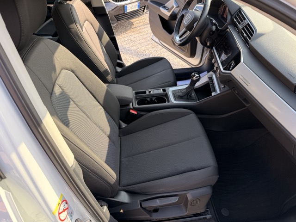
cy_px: 111
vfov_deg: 56.8
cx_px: 148
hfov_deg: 71.6
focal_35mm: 24
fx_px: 205
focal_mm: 6.76
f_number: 1.78
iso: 100
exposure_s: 1/617
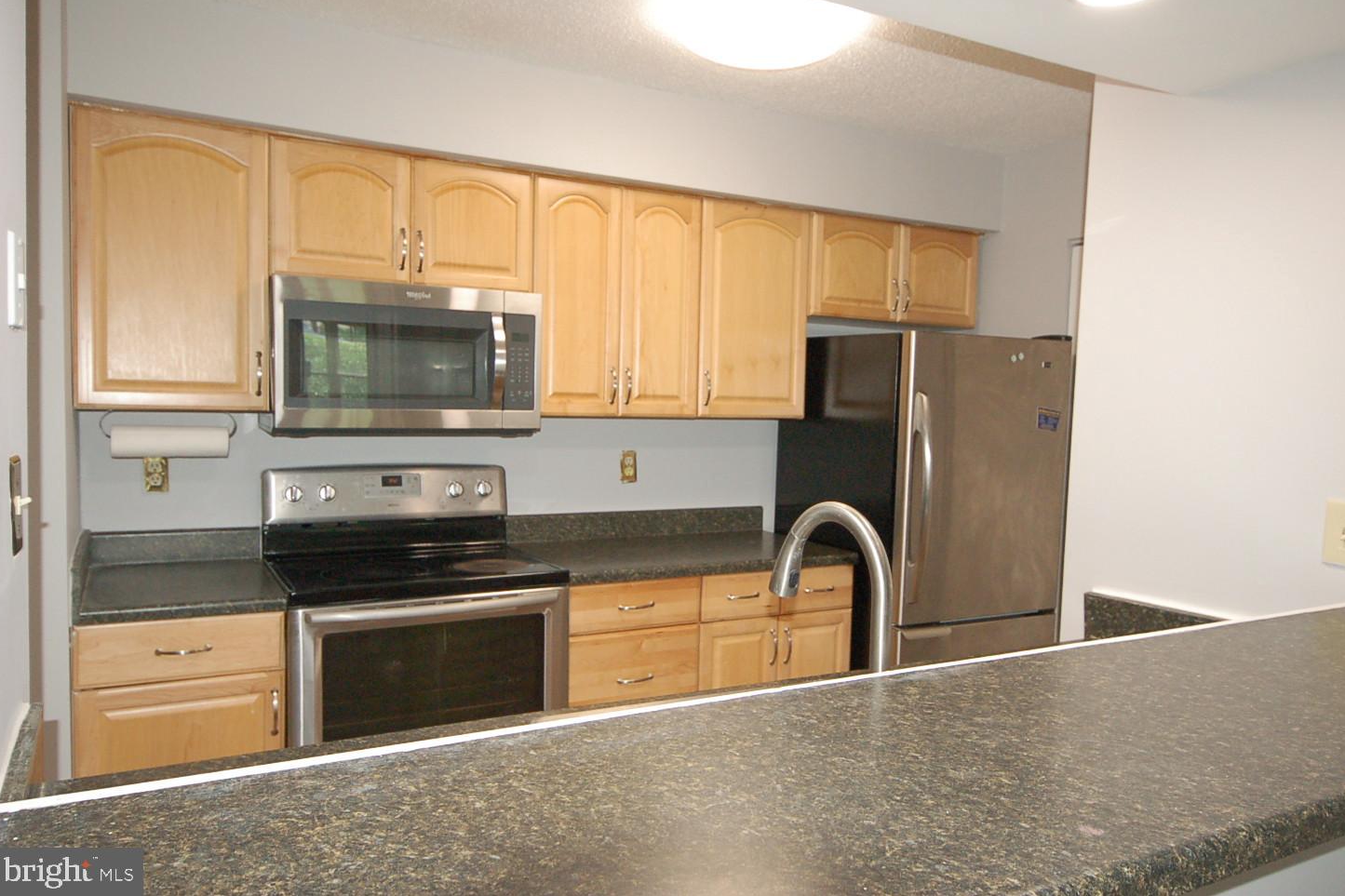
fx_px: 991
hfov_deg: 68.3
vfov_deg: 48.7
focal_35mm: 27
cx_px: 693
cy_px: 432
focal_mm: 17
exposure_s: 1/60
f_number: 5.6
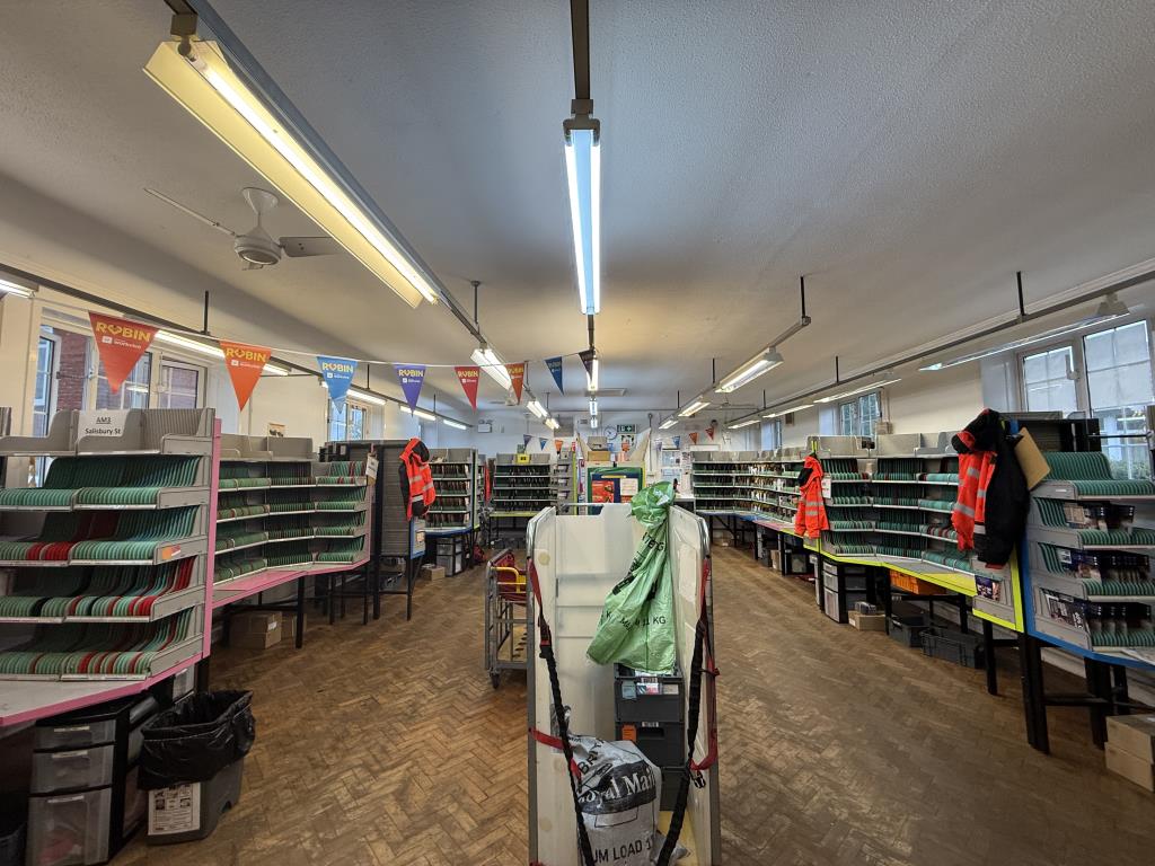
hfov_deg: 102.1
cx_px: 578
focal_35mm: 14
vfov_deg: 85.7
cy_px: 433
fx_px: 467
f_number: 2.2
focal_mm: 2.22
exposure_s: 1/100
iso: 125
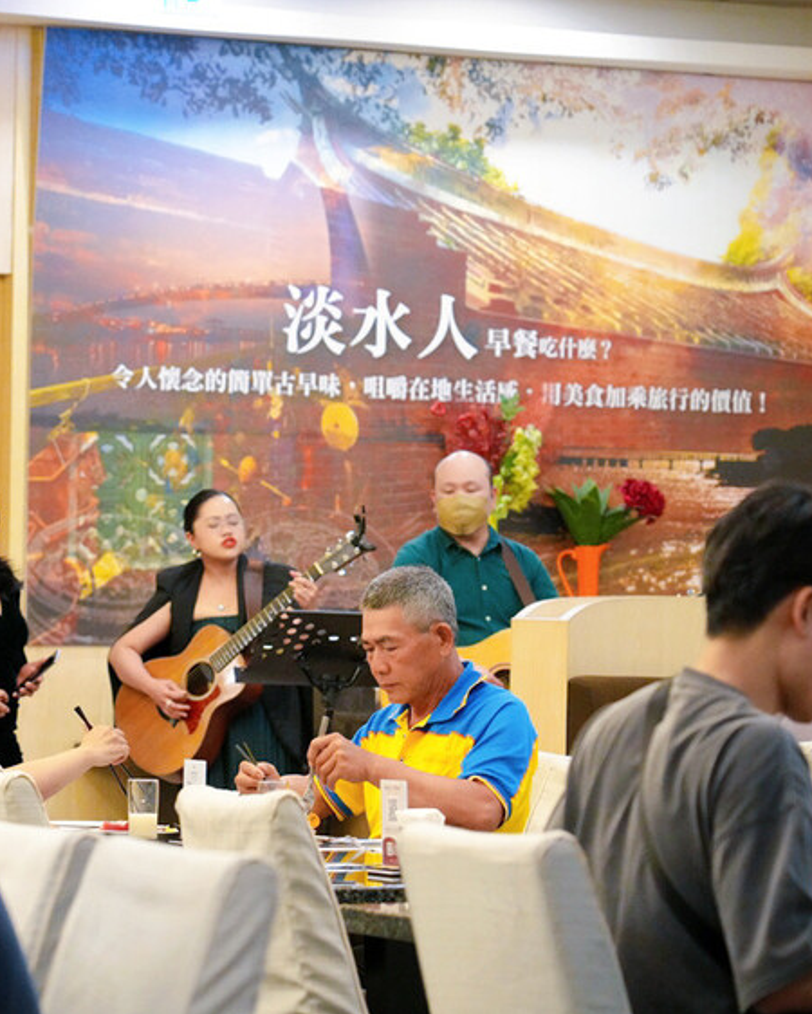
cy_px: 509
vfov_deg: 12.9
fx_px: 4474
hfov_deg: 10.3
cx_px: 197
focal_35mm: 149
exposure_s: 1/200
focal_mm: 105
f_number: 5
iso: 6400
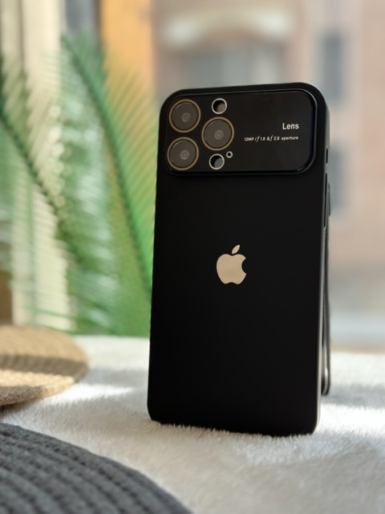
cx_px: 192
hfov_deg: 30.3
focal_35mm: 48
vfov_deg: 39.7
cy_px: 257
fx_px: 712
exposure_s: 1/1815
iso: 80
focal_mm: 6.86
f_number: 1.78
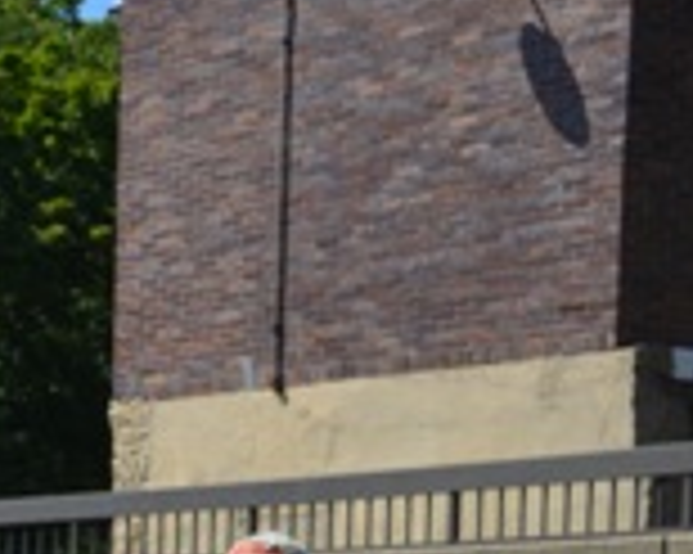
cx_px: -603
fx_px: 3279
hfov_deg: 11.1
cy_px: 881
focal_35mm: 160
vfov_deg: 9.3
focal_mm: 27
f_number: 7.1
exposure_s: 1/2000
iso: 400
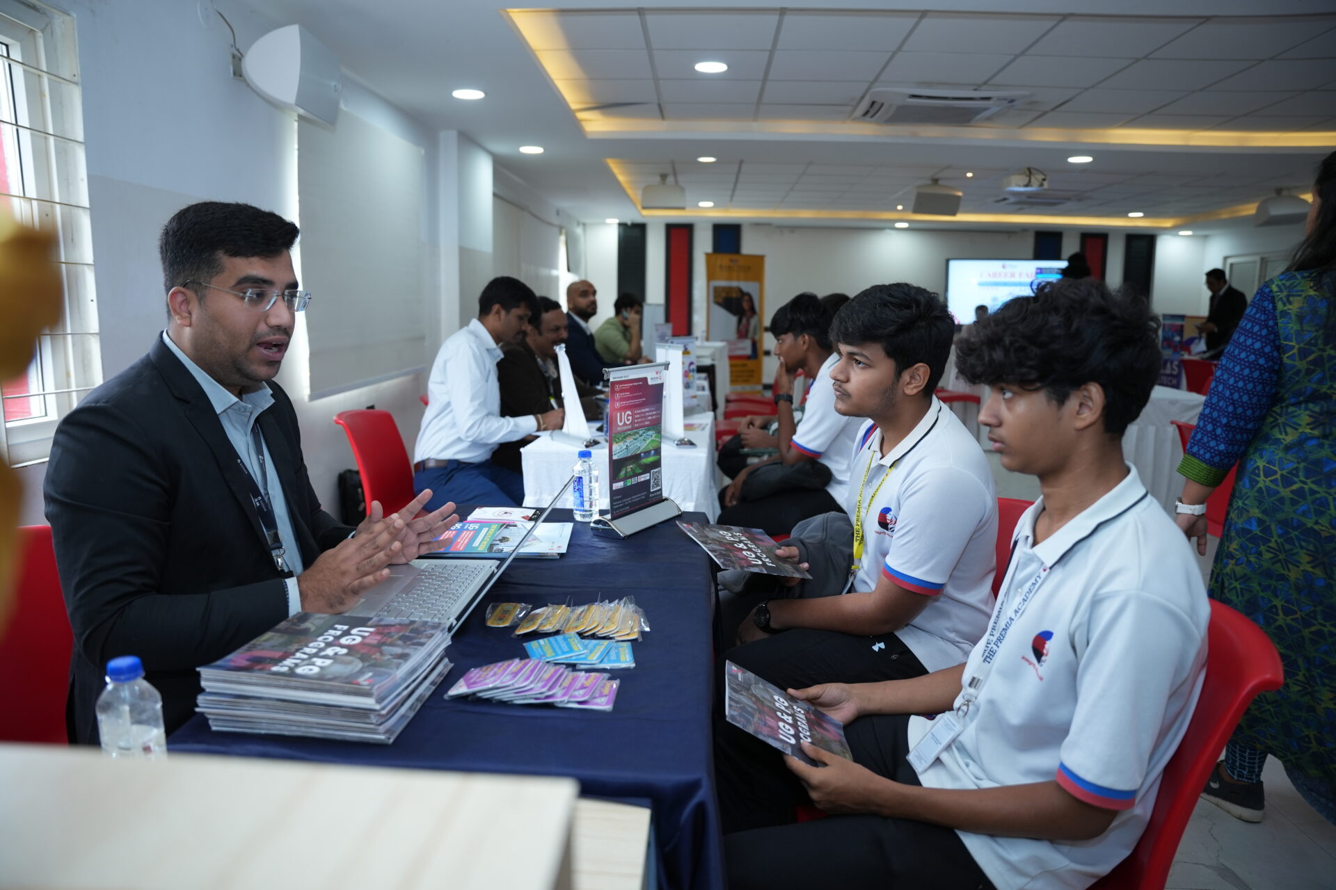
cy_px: 445
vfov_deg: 53.1
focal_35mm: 24
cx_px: 668
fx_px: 891
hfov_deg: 73.7
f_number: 2.8
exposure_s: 1/160
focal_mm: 24
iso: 400
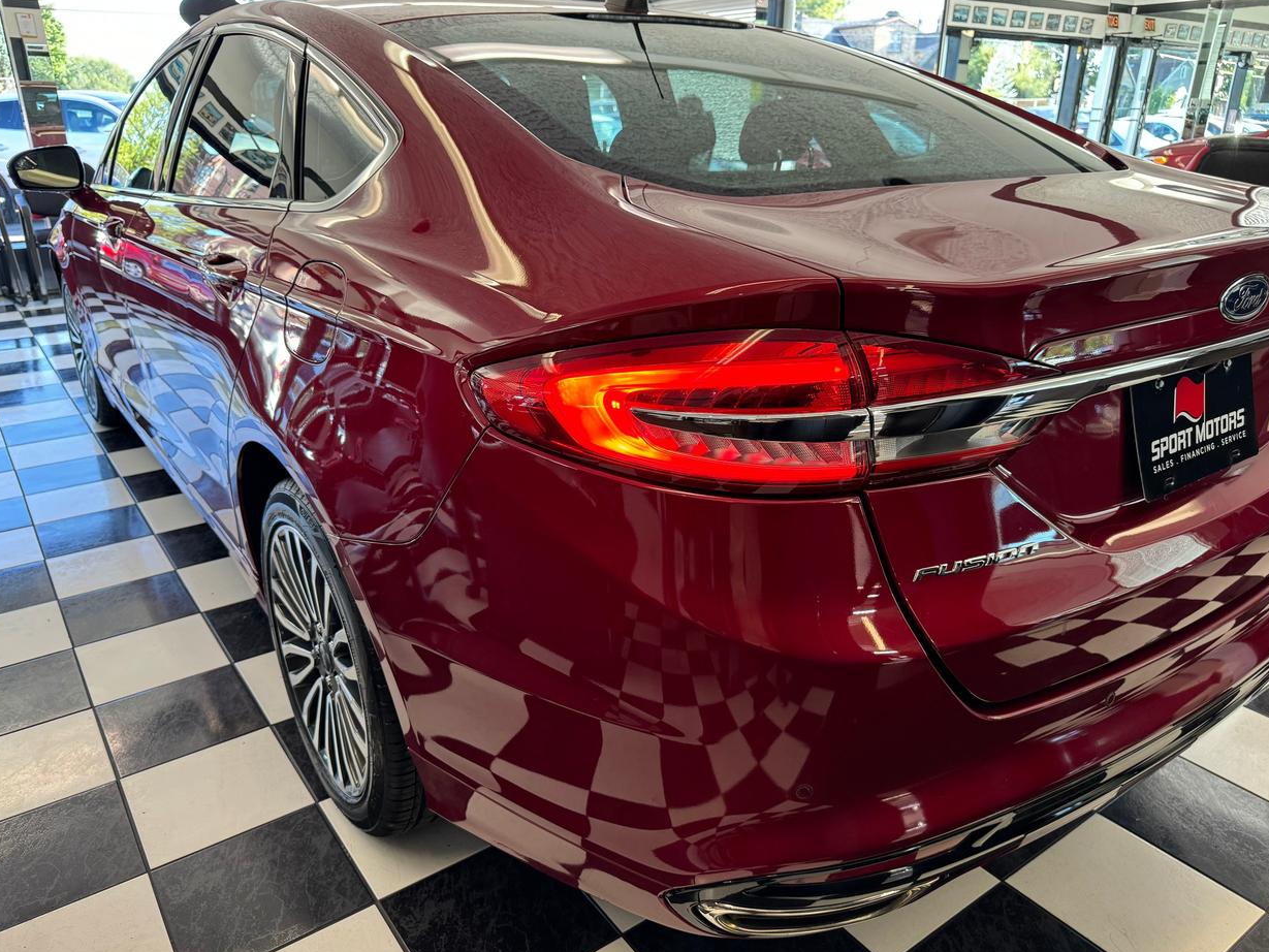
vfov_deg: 54.9
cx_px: 632
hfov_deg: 69.4
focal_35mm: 25
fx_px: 917
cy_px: 494
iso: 160
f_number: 1.78
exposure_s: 1/120
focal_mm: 6.76
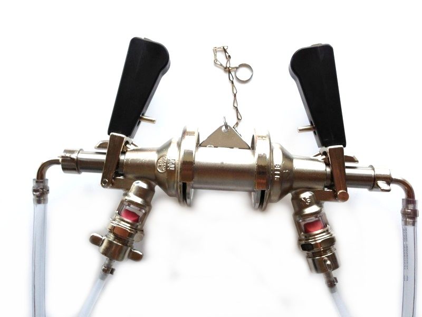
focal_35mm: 33
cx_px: 211
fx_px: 402
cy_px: 158
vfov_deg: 42.9
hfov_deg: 55.4
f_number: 2.4
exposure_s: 1/60
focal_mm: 4.13
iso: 50
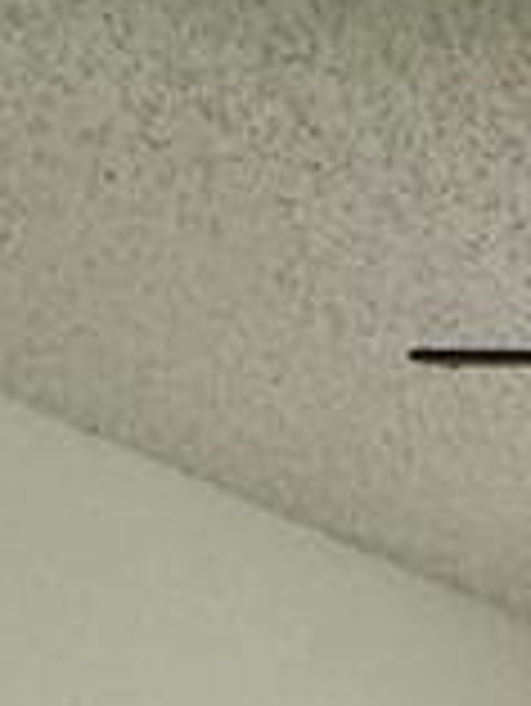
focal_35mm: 107
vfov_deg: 11.9
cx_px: 1008
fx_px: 2186
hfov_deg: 12.4
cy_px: 1992
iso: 80
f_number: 2.2
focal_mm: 2.22
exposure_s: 1/120
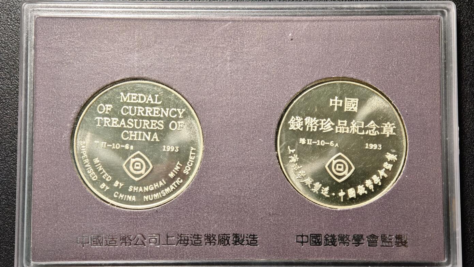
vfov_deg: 18.3
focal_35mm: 66
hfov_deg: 31.9
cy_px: 139
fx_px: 829
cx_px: 239
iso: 800
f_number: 2
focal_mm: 9
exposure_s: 1/120
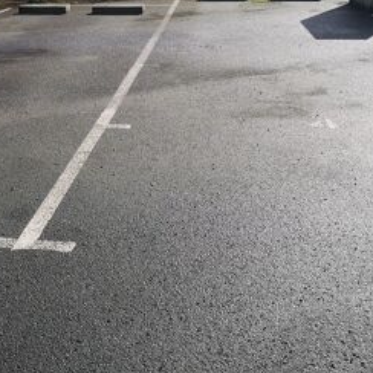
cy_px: 125
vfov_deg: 35.7
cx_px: 102
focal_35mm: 47
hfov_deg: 35.4
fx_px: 573
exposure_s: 1/2481
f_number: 1.8
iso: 50
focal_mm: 5.58
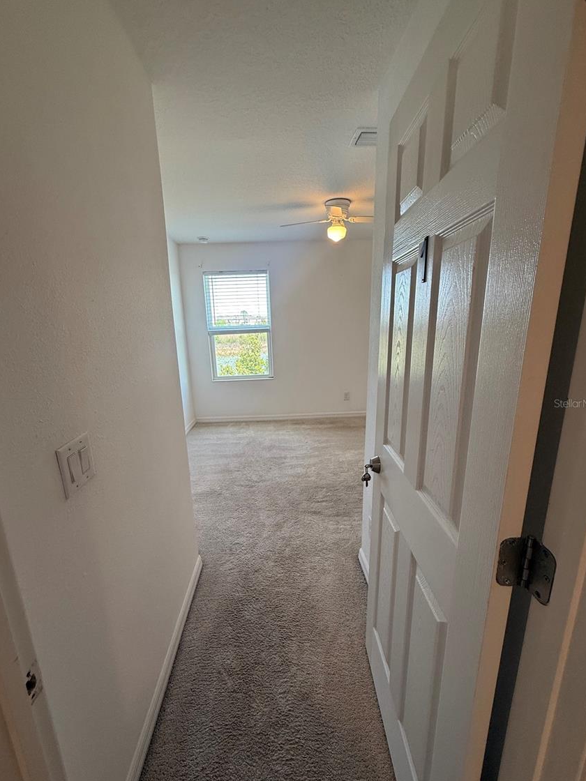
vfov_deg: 98.1
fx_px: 339
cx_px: 290
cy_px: 403
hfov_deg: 81.7
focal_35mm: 15
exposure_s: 1/120
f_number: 2.2
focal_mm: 2.22
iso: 125
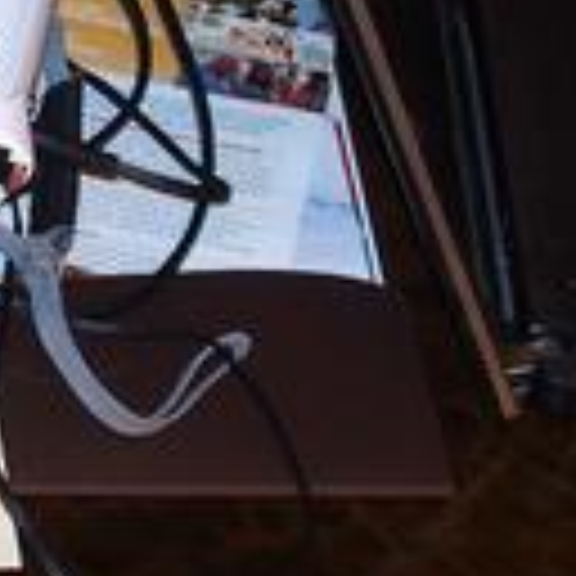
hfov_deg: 10.9
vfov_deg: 11.1
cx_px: -274
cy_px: -117
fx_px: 2918
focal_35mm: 155
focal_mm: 10.8
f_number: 2.8
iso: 400
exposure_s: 1/50
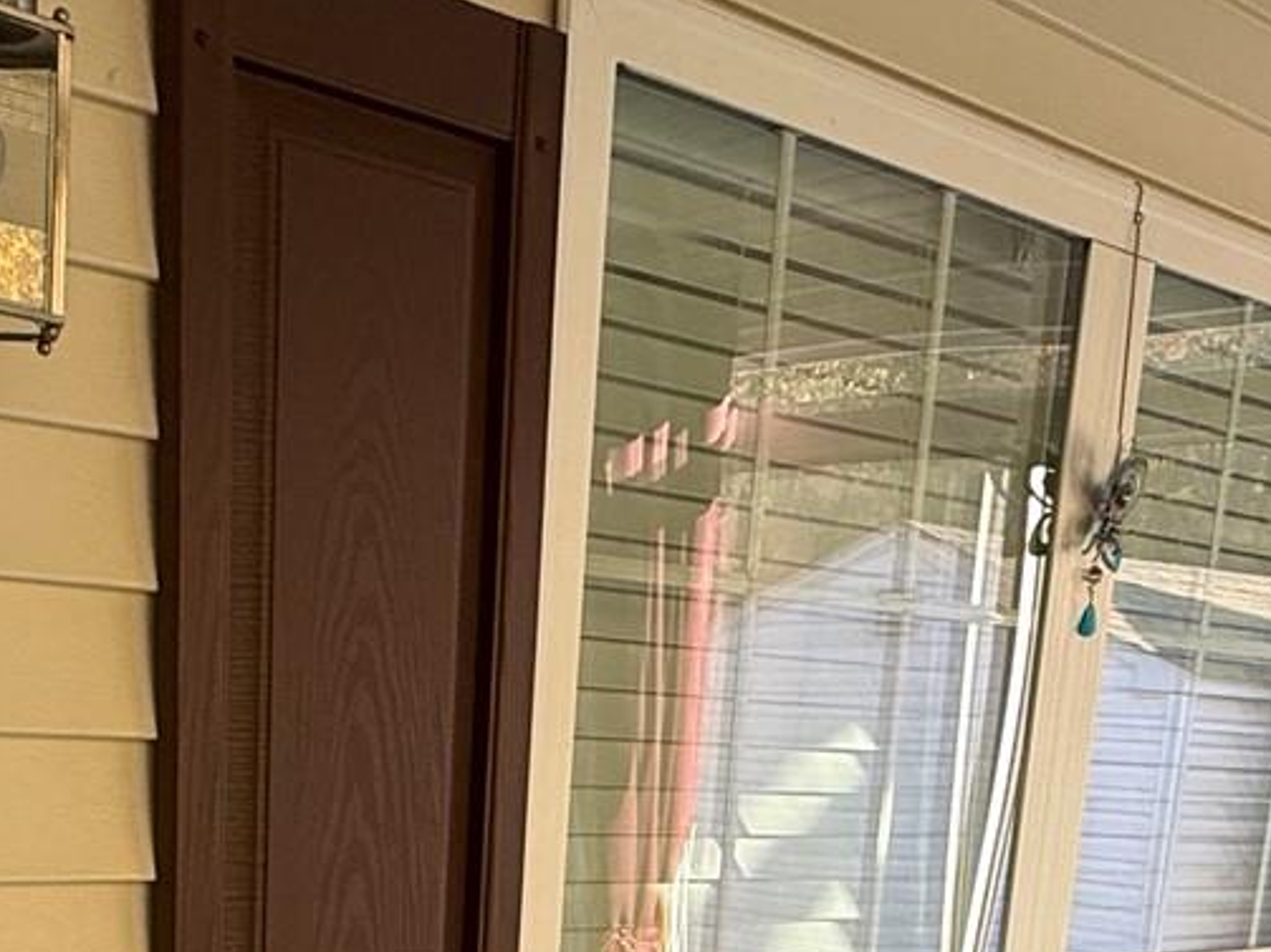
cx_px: 394
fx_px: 2092
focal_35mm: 57
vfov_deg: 22.1
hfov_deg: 33.4
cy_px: 1348
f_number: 2.2
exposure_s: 1/99
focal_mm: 2.22
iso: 64
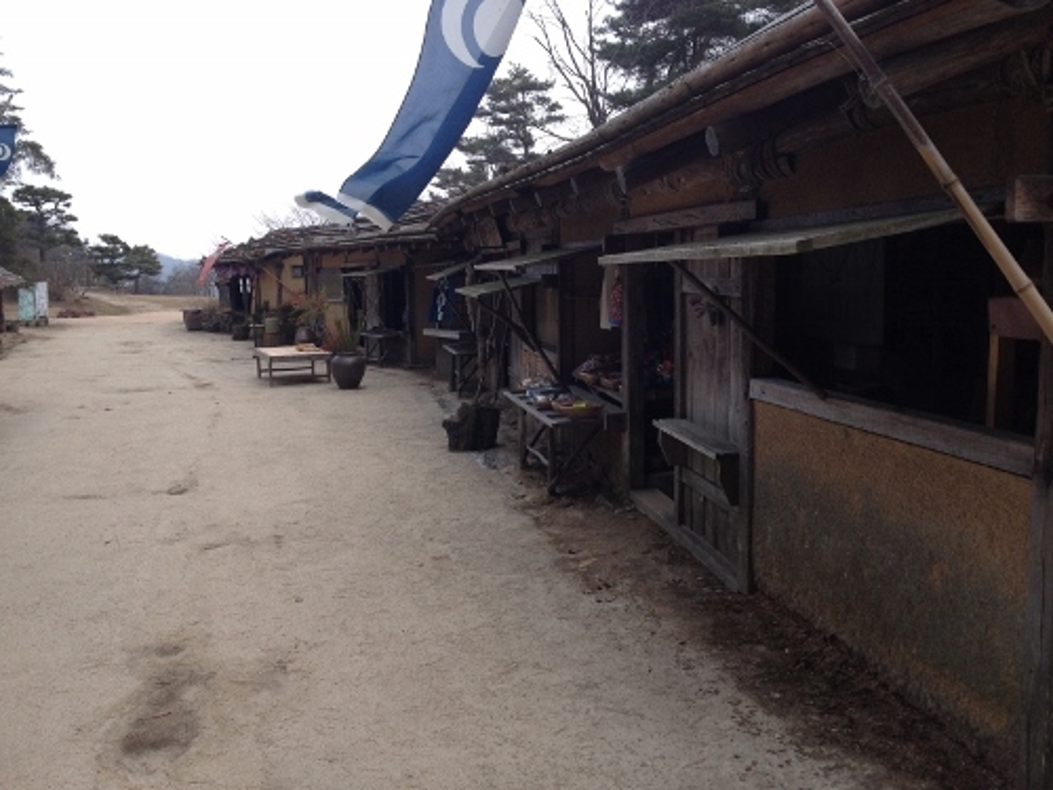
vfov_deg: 40.7
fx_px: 1065
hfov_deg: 52.6
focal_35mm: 35
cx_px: 526
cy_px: 395
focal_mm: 4.28
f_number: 2.4
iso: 50
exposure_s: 1/812
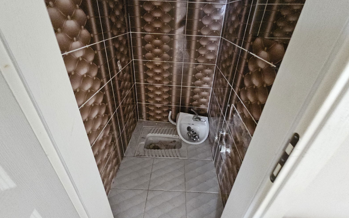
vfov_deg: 78.2
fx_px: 133
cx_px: 175
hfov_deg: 105.3
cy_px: 95
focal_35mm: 14
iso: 1600
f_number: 2.2
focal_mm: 2.2
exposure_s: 1/24
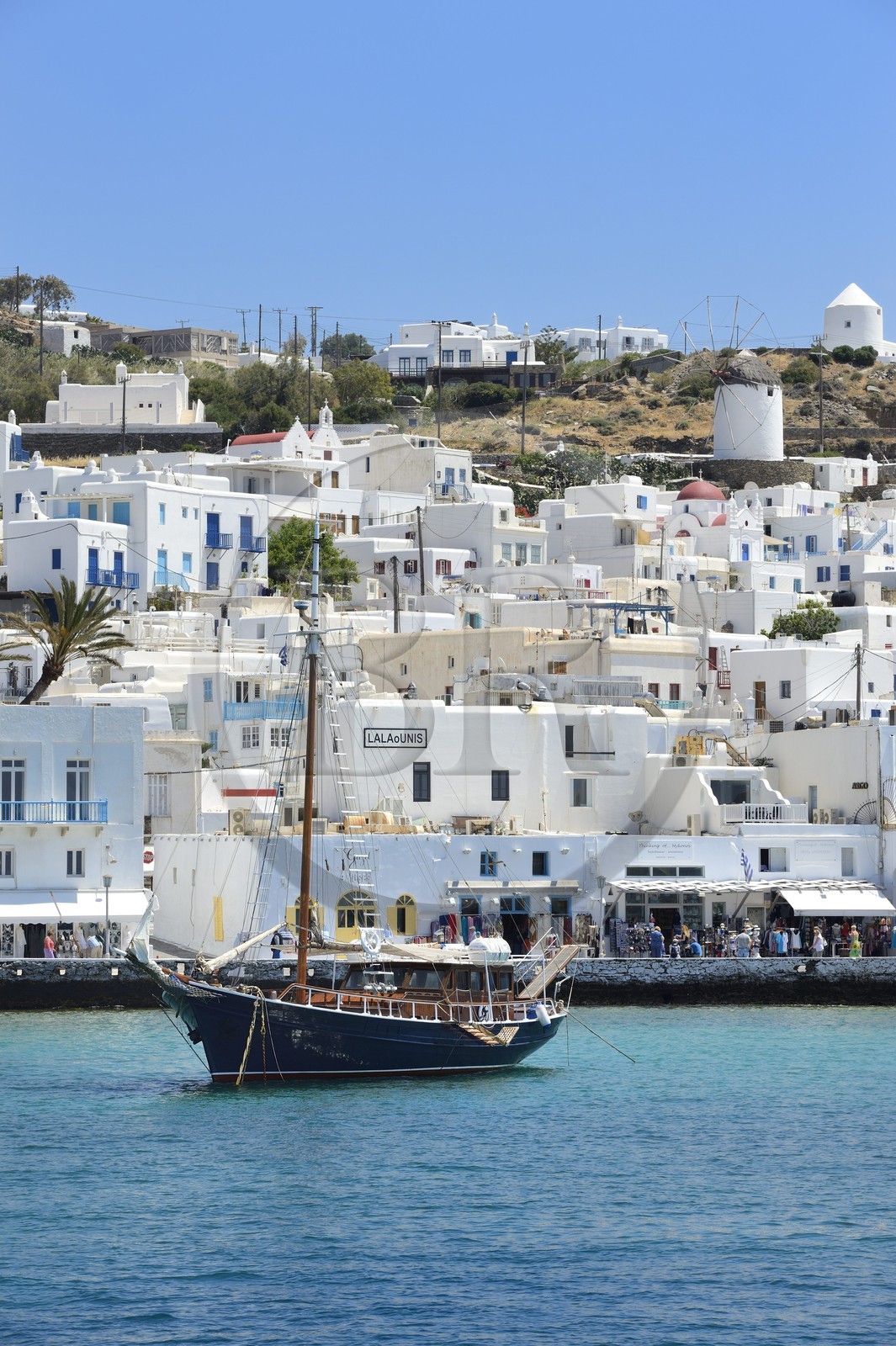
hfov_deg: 11.2
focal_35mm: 122
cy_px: 673
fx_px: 4559
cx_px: 448
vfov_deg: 16.8
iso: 200
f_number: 10
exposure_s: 1/400
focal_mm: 122
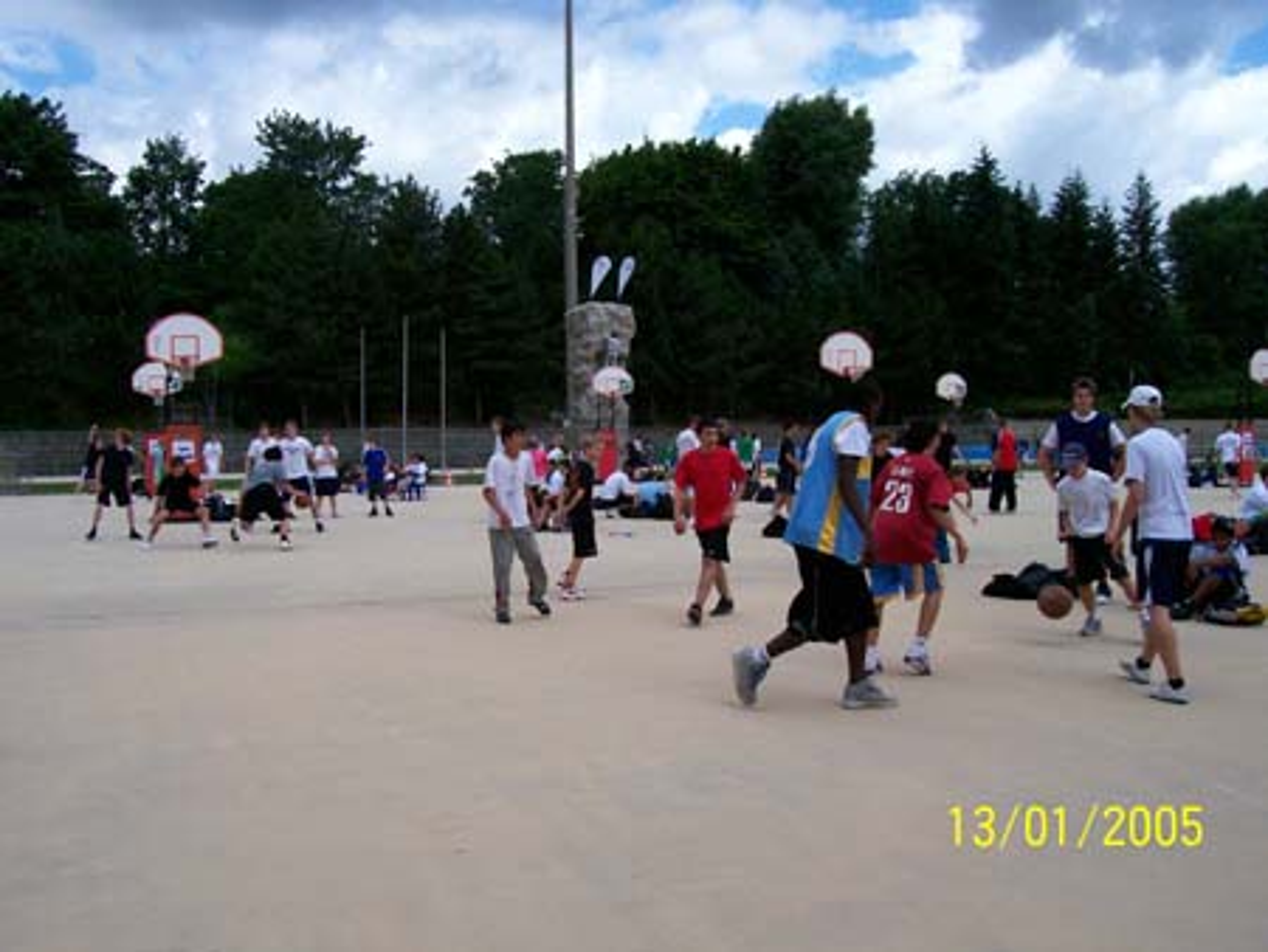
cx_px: 634
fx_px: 1246
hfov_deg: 53.9
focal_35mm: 34
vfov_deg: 41.8
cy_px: 476
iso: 80
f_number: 5.1
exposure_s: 1/531
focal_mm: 5.6
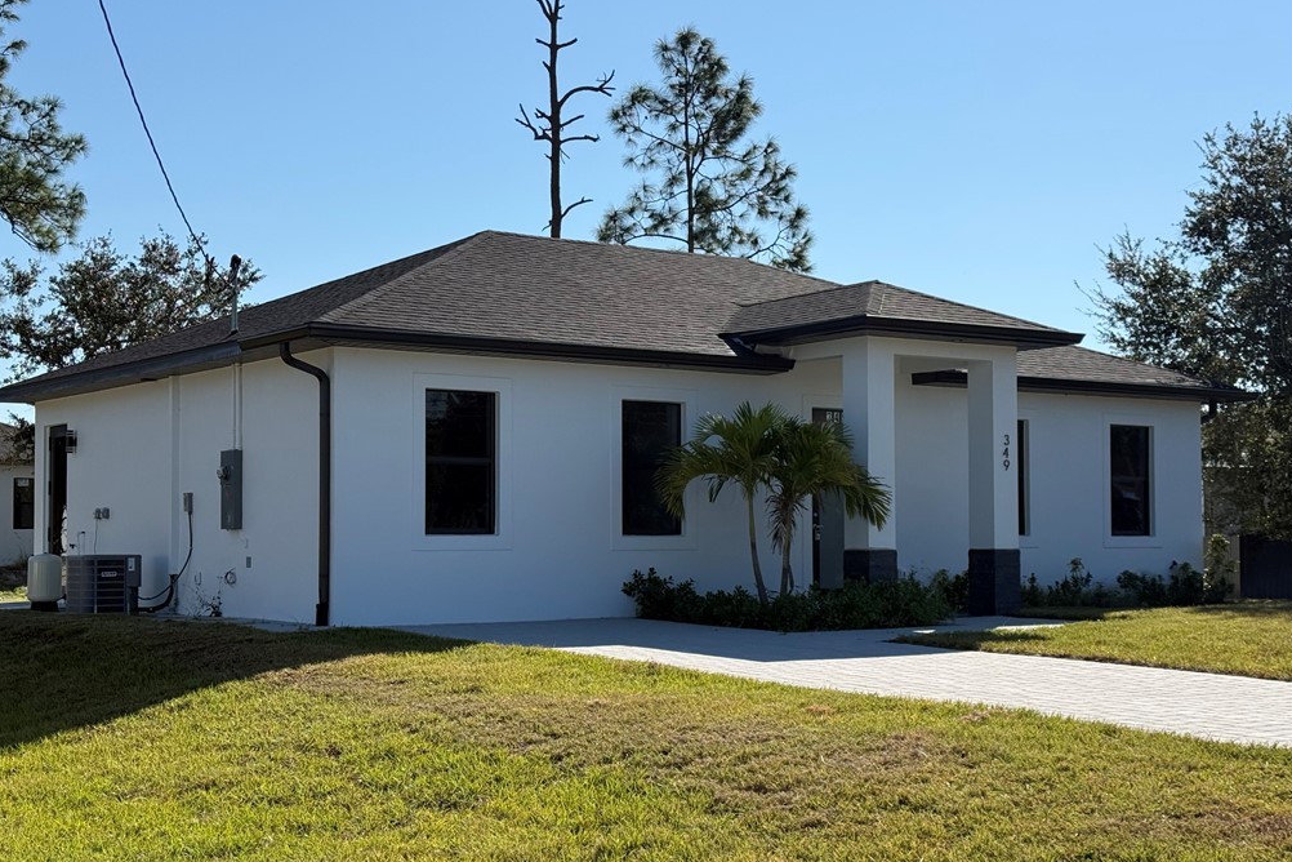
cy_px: 471
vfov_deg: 26.5
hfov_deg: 38.9
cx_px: 638
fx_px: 1830
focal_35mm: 51
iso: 64
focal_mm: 6.76
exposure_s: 1/6536
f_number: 1.78
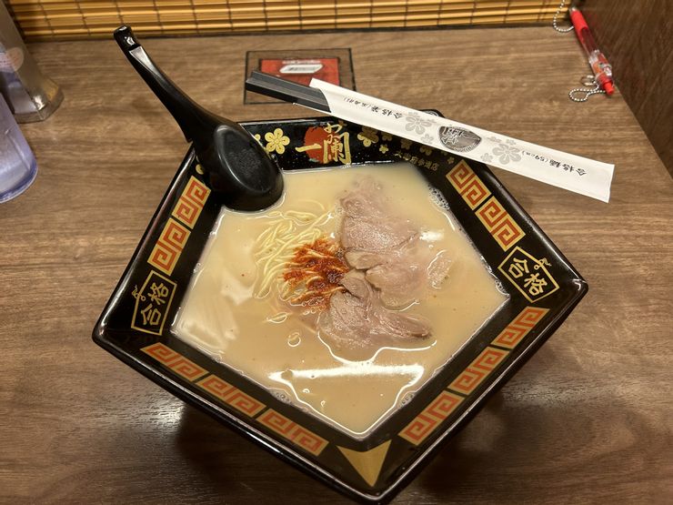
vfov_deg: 53.1
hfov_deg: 67.3
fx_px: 505
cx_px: 336
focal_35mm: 26
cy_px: 252
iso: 125
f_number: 1.5
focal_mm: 5.7
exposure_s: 1/60
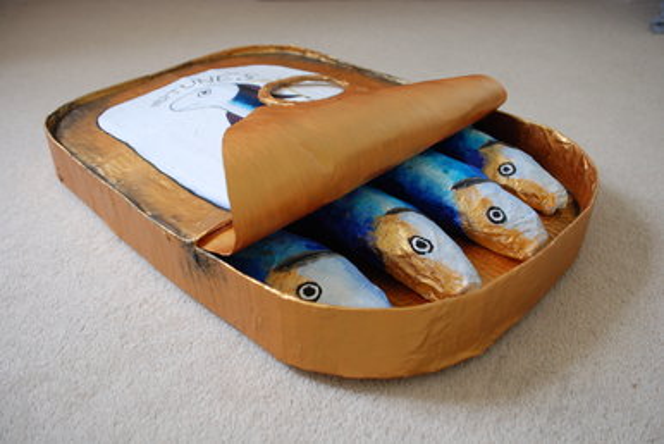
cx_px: 332
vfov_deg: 43.7
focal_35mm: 30
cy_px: 222
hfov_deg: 61.9
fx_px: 554
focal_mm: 20
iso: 400
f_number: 3.8
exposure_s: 1/20
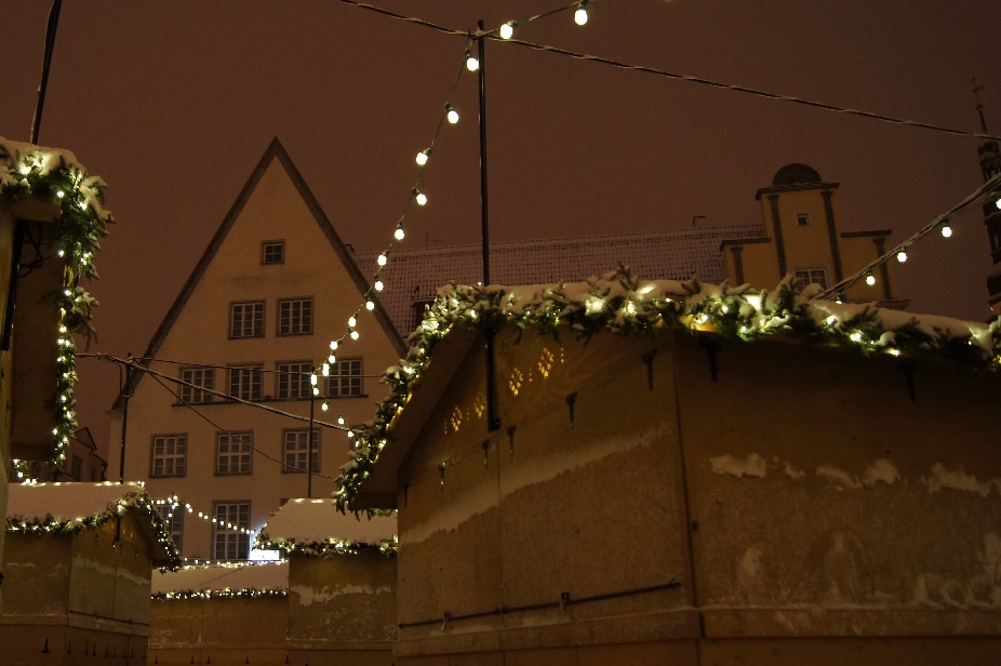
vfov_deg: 37.8
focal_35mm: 35
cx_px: 358
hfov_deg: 53.7
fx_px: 972
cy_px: 369
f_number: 3.5
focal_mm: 18
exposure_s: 1/20
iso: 800
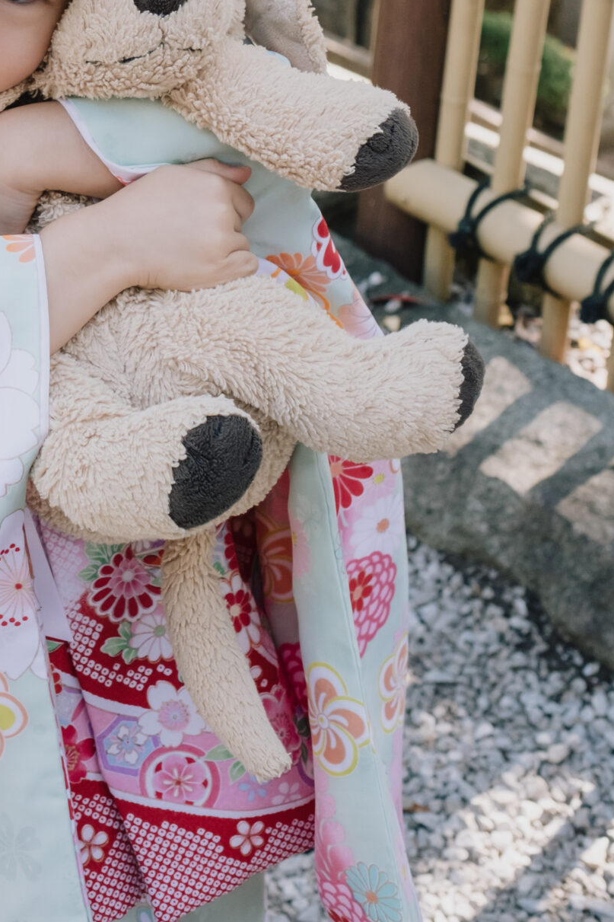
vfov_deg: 25.8
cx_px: 0
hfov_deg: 18.0
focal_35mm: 74
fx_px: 1894
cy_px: -23
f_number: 4.5
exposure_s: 1/320
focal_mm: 23
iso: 400
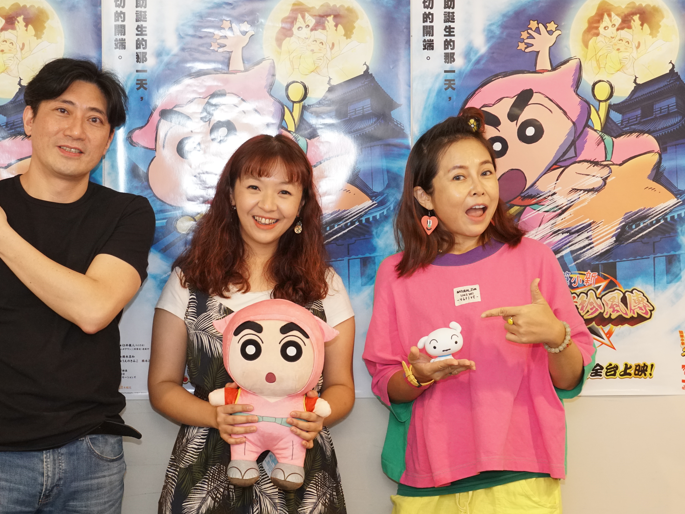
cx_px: 270
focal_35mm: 86
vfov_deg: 17.2
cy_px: 256
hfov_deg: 22.7
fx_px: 1702
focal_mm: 42
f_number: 5
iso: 1600
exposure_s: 1/60
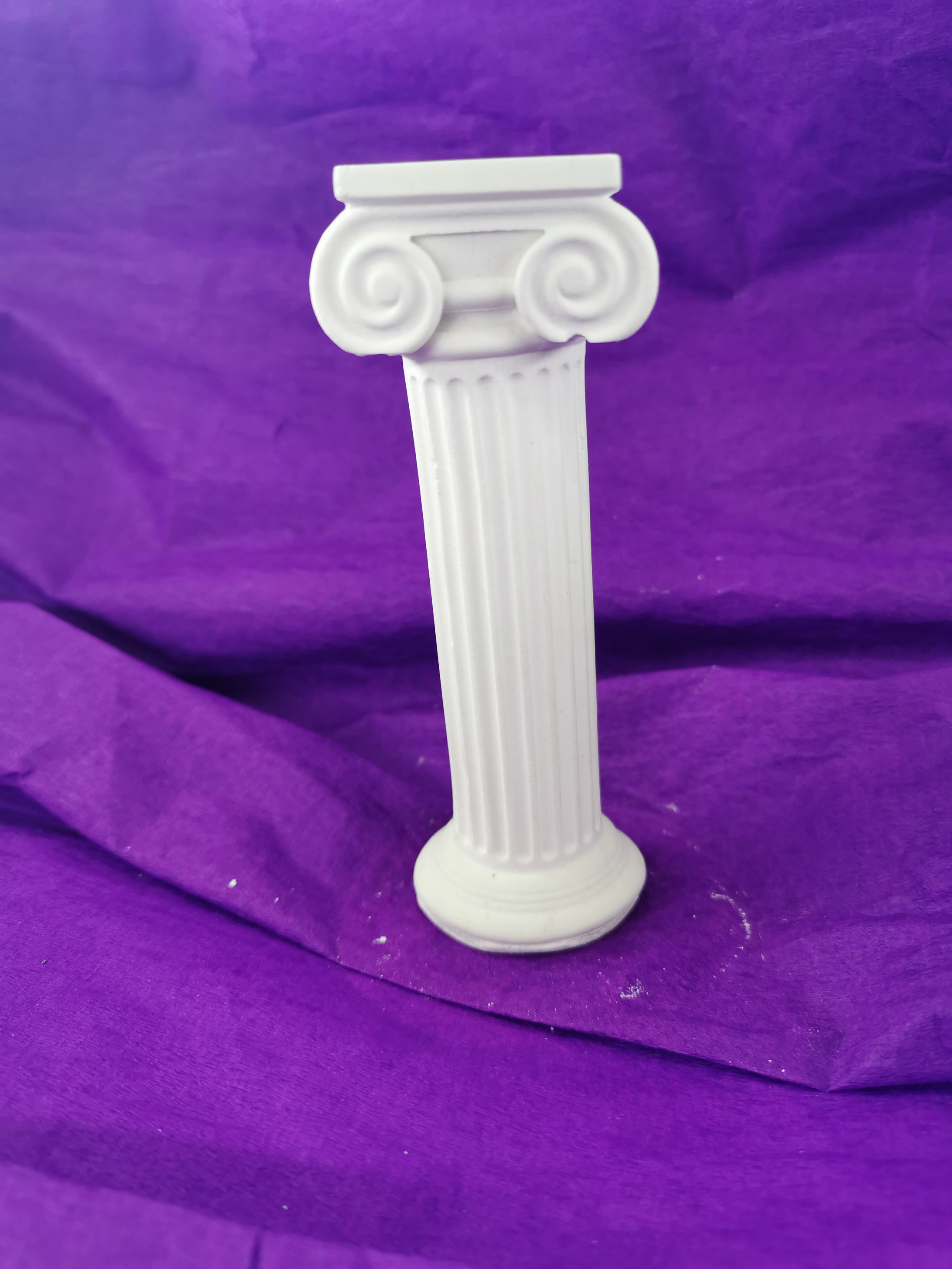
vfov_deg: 65.3
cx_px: 476
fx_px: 990
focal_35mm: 27
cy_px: 634
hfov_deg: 51.4
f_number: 1.8
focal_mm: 5.58
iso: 80
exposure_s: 1/100
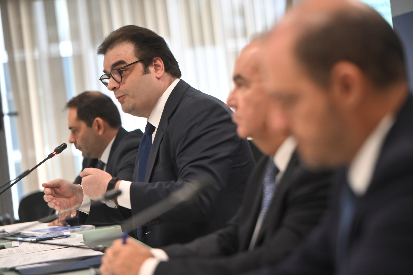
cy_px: 138
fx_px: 1262
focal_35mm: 110
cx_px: 206
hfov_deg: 18.6
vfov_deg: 12.5
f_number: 2.8
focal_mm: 110
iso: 2000
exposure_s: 1/320
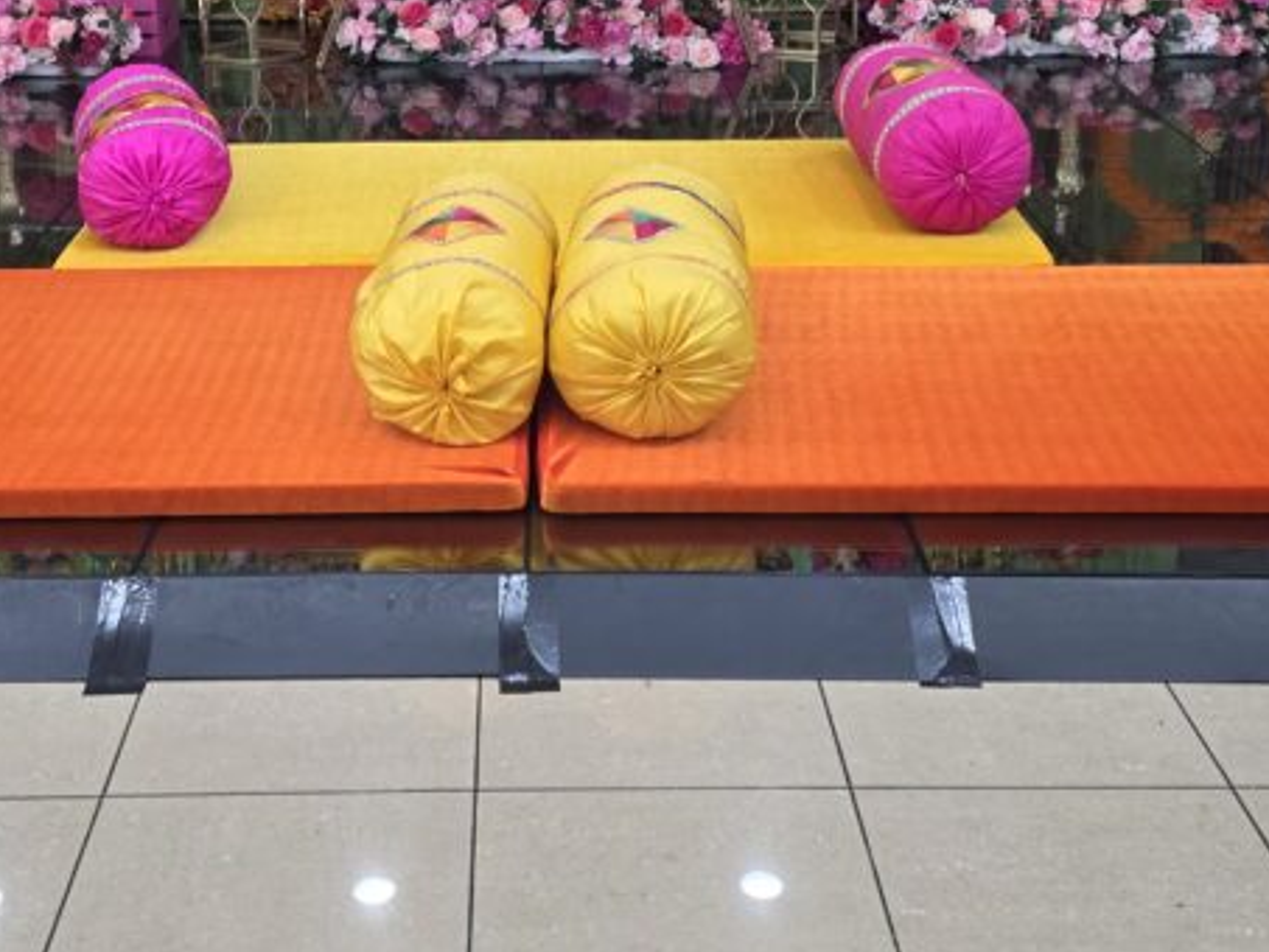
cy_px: 154
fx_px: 1907
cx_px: 476
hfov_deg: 36.6
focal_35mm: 52
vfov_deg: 27.3
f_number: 1.7
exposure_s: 1/120
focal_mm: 6.3
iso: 160
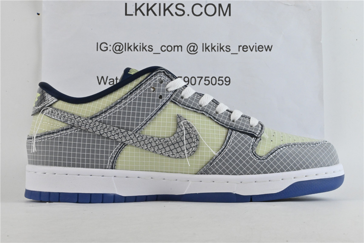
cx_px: 182
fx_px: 607
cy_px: 122
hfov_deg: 33.4
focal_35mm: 60
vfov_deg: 22.6
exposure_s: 1/15
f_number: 36
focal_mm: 40
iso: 1600
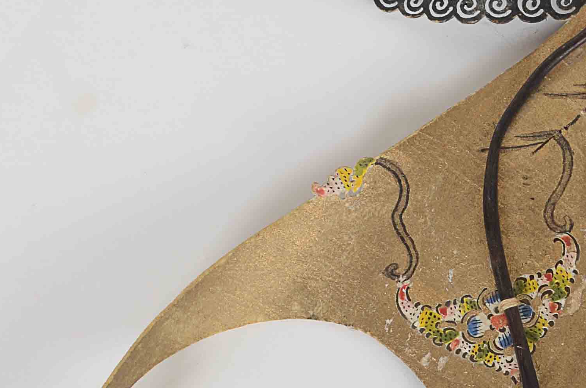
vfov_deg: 7.3
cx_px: 724
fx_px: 3054
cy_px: 93
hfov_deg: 10.7
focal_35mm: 188
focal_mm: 38
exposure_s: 1/80
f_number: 8
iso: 100
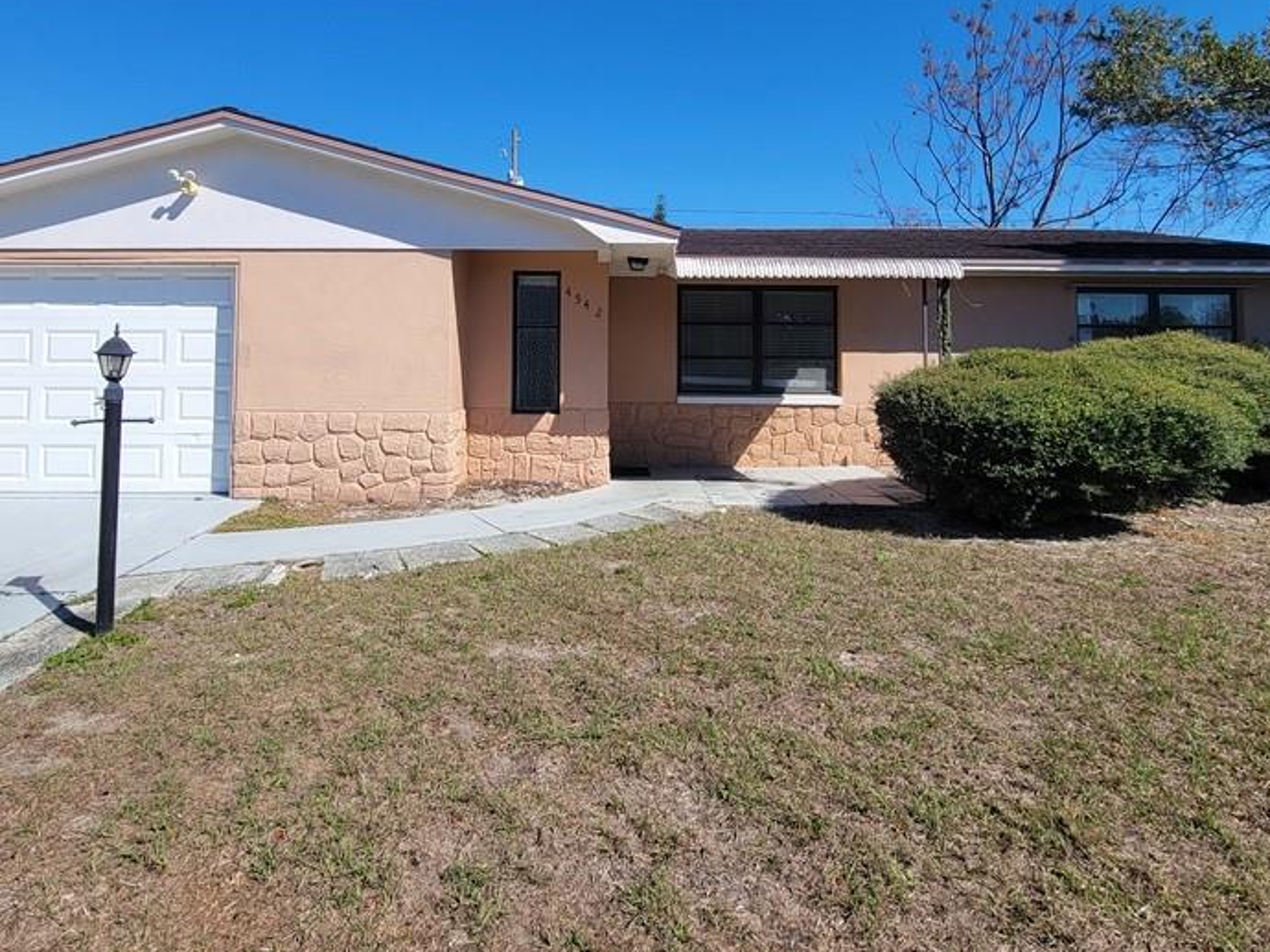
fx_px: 697
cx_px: 604
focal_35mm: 19
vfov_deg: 66.7
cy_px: 315
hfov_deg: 84.6
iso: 50
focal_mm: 2.2
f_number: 2.2
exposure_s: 1/1899
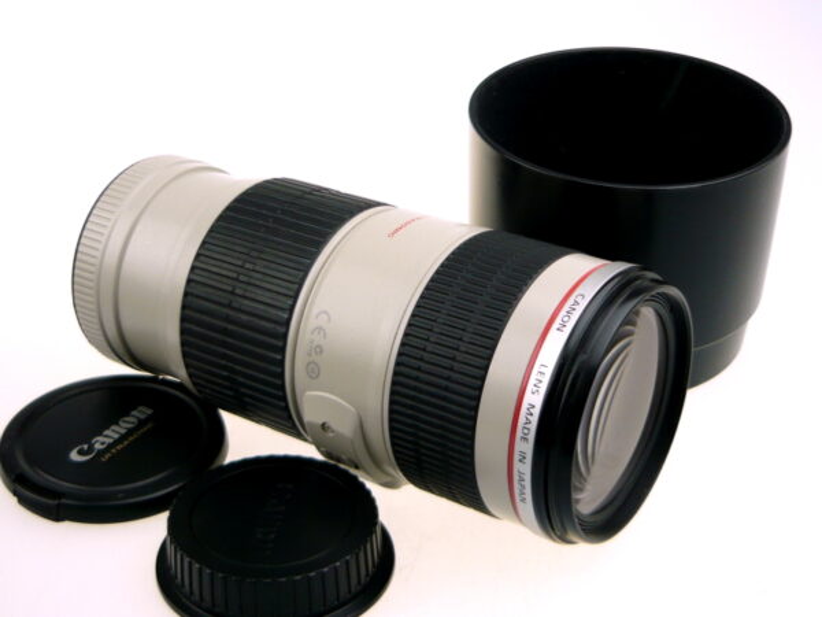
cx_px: 411
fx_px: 1377
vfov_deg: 25.2
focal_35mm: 58
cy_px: 308
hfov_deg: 33.2
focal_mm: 6
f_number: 2.9
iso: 100
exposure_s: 1/125
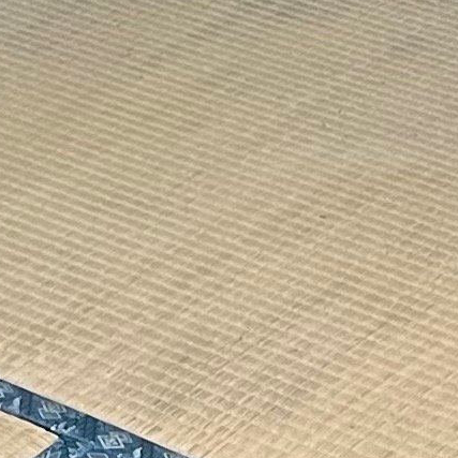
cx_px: 246
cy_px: -492
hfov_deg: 8.1
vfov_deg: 7.7
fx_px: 3248
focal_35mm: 217
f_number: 1.5
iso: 320
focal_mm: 5.7
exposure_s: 1/50
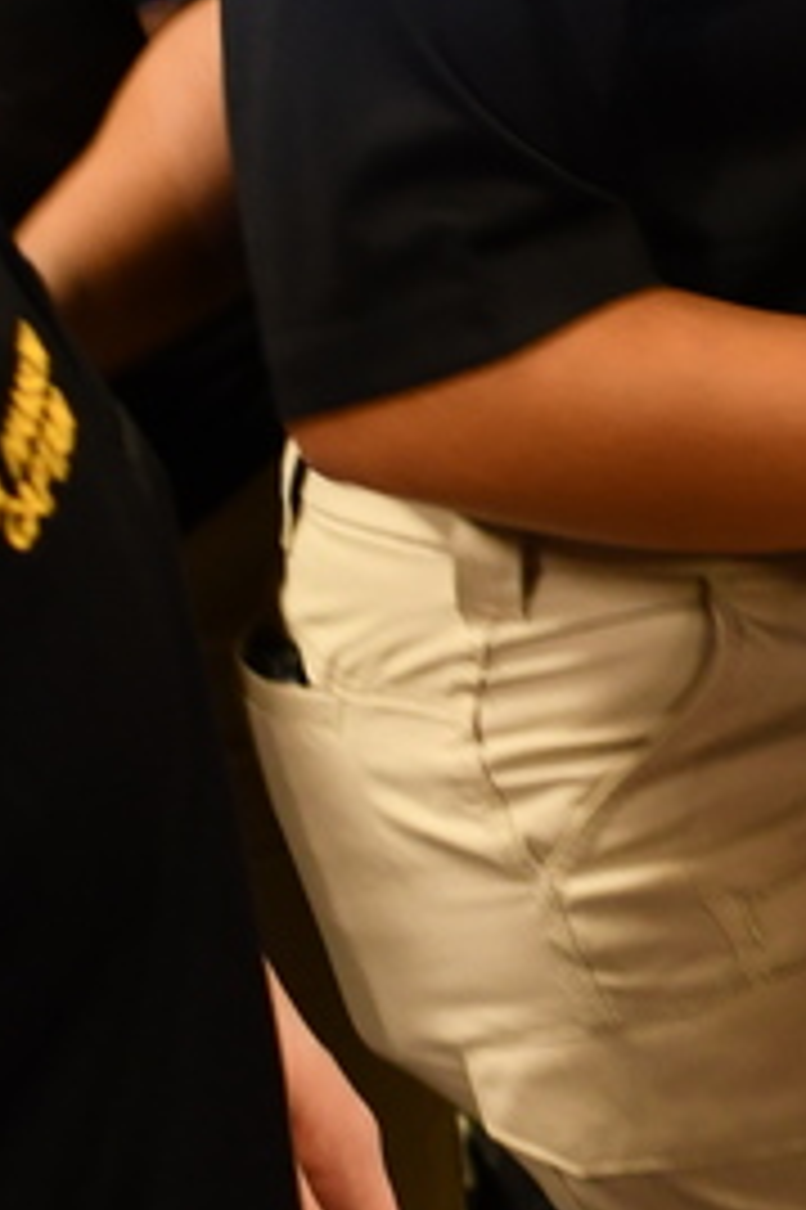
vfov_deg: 14.5
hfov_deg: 9.6
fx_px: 4741
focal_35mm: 141
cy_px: 315
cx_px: 939
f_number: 4
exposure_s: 1/60
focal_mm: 25
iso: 900
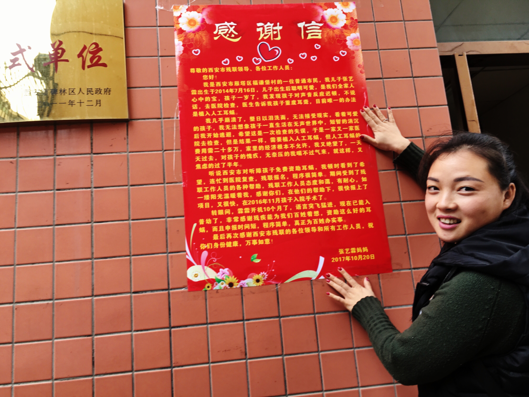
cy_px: 198
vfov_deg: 48.2
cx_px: 264
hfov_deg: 61.7
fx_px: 443
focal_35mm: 29
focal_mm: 4.15
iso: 25
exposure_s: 1/50
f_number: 2.2
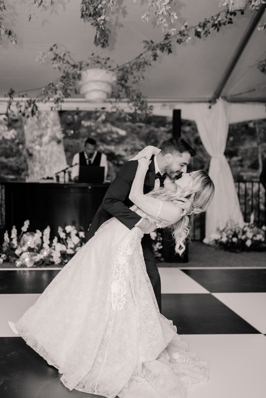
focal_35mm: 44
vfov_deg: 44.4
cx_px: 124
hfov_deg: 30.5
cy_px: 222
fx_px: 487
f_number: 1.8
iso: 1250
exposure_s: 1/320
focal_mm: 35
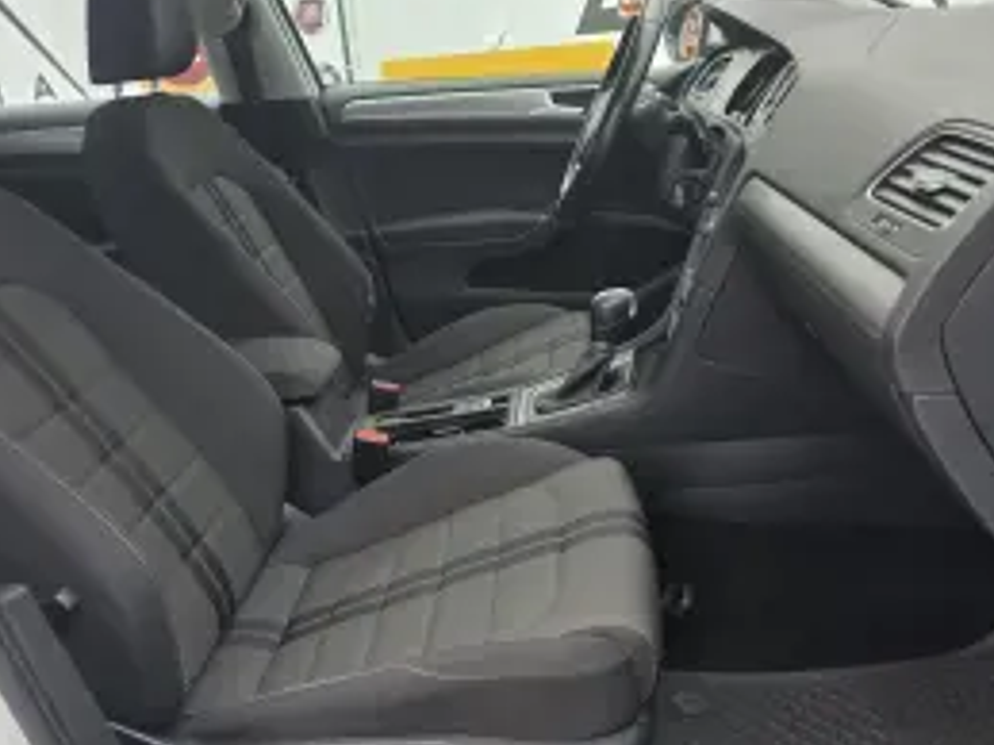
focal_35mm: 32
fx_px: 918
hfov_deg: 56.6
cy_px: 472
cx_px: 422
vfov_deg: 43.7
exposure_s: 1/180
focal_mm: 6.3
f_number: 1.7
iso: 50
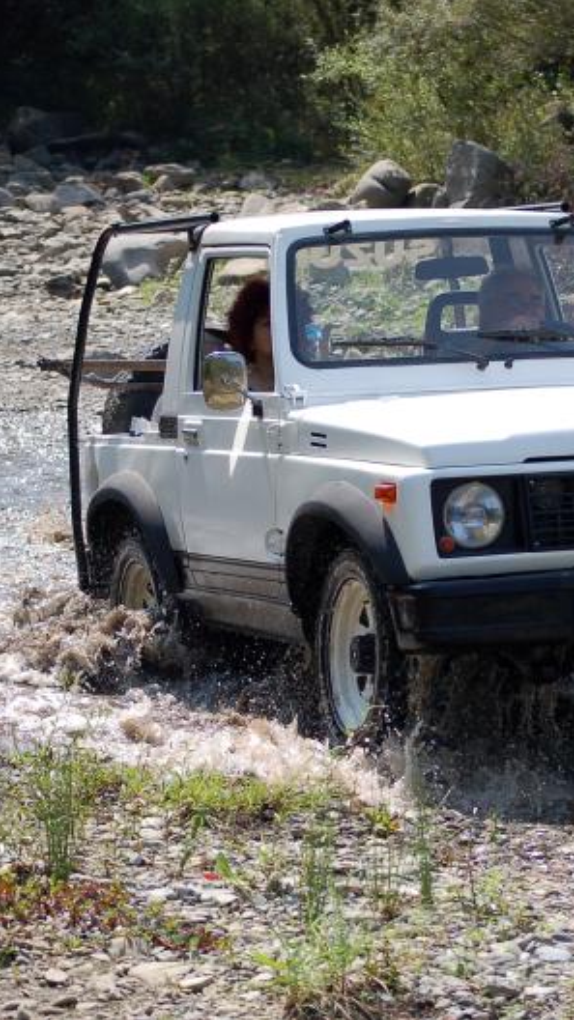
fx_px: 3539
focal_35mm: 131
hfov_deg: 9.2
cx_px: 483
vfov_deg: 16.4
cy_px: 510
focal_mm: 55
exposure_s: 1/1000
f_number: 4.5
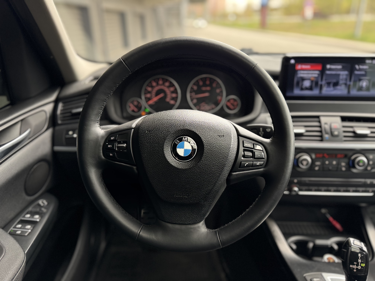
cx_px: 188
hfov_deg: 71.6
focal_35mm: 24
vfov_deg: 56.8
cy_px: 140
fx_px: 260
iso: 200
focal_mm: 6.76
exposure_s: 1/121
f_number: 1.78
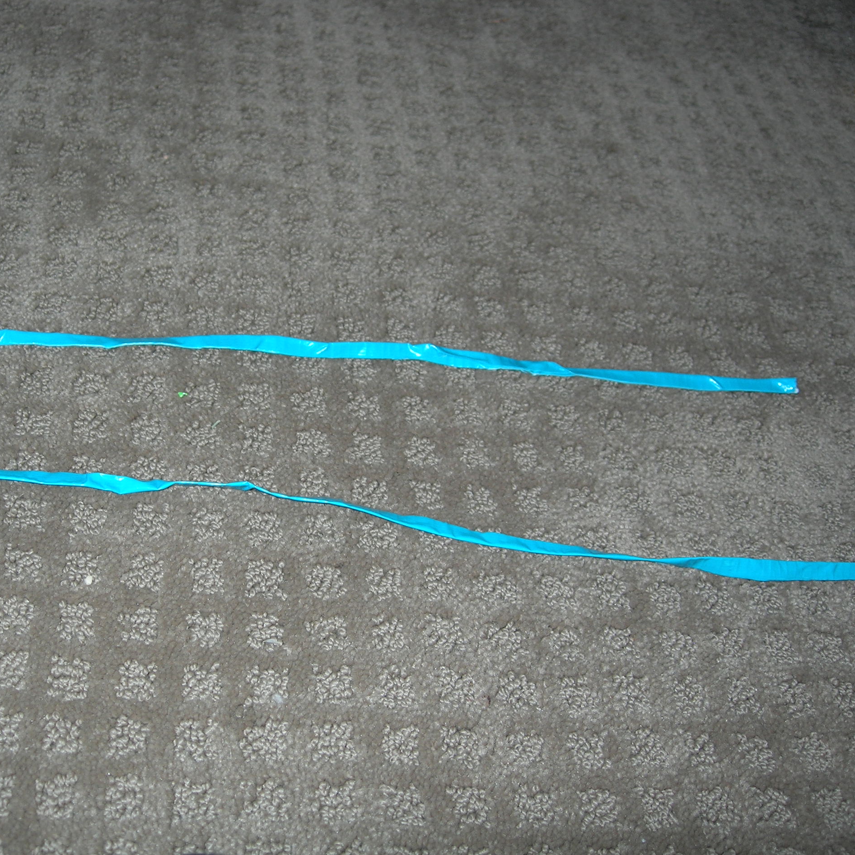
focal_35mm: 46
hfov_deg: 36.6
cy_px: 423
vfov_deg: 36.8
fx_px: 1285
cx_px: 315
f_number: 2.8
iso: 64
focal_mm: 7.8
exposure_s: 1/60.1
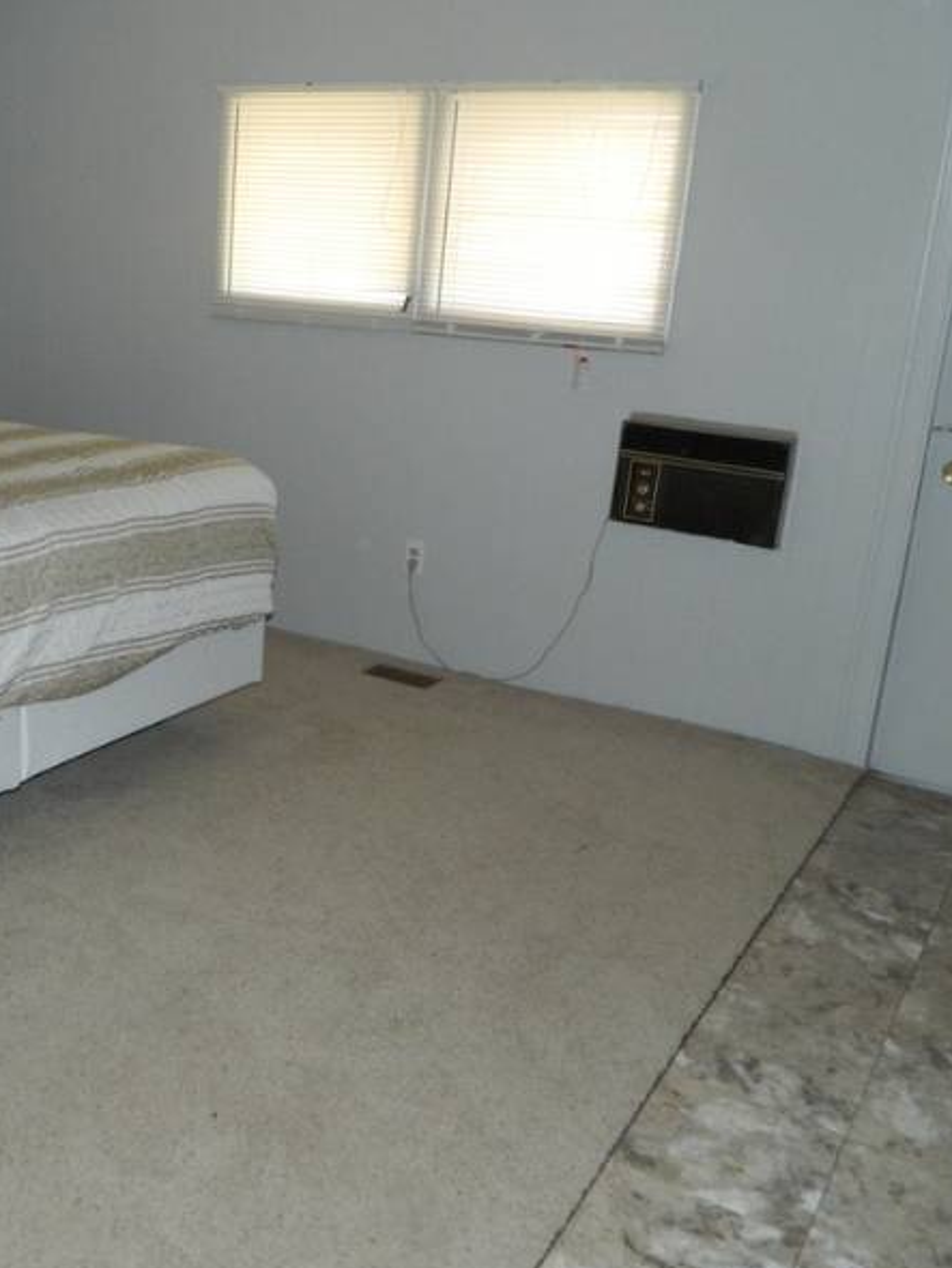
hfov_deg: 38.6
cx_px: 236
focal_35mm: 36
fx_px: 1319
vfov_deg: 51.3
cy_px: 609
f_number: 3.1
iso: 200
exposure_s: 1/30
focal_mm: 4.5
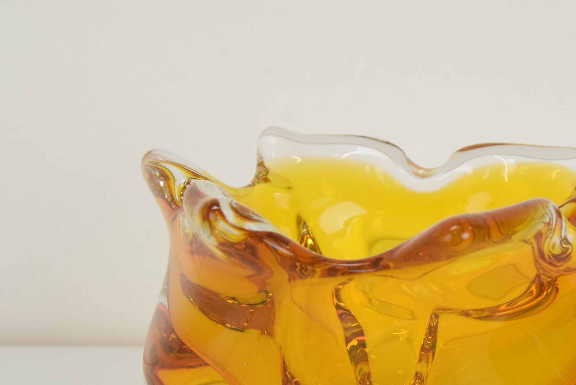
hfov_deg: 19.9
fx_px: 1633
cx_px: 391
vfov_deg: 13.4
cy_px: 306
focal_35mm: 102
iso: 1600
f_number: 9
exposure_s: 1/320
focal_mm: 38
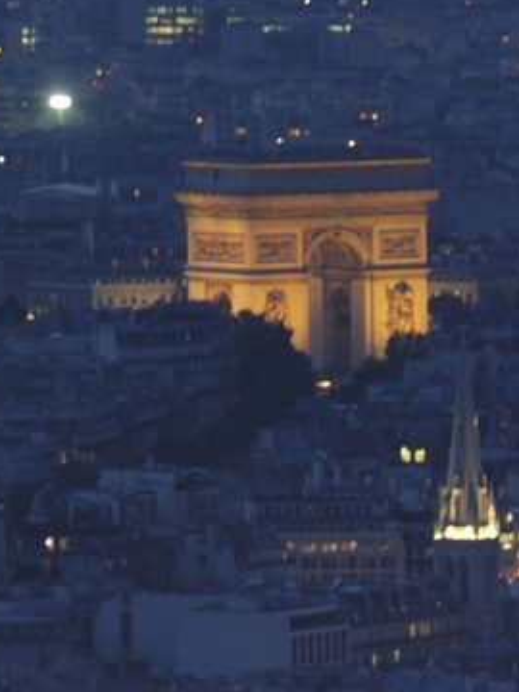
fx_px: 19171
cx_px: 994
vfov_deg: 2.1
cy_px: 1124
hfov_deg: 1.5
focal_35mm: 959
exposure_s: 1/2
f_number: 4
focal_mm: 150
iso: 100
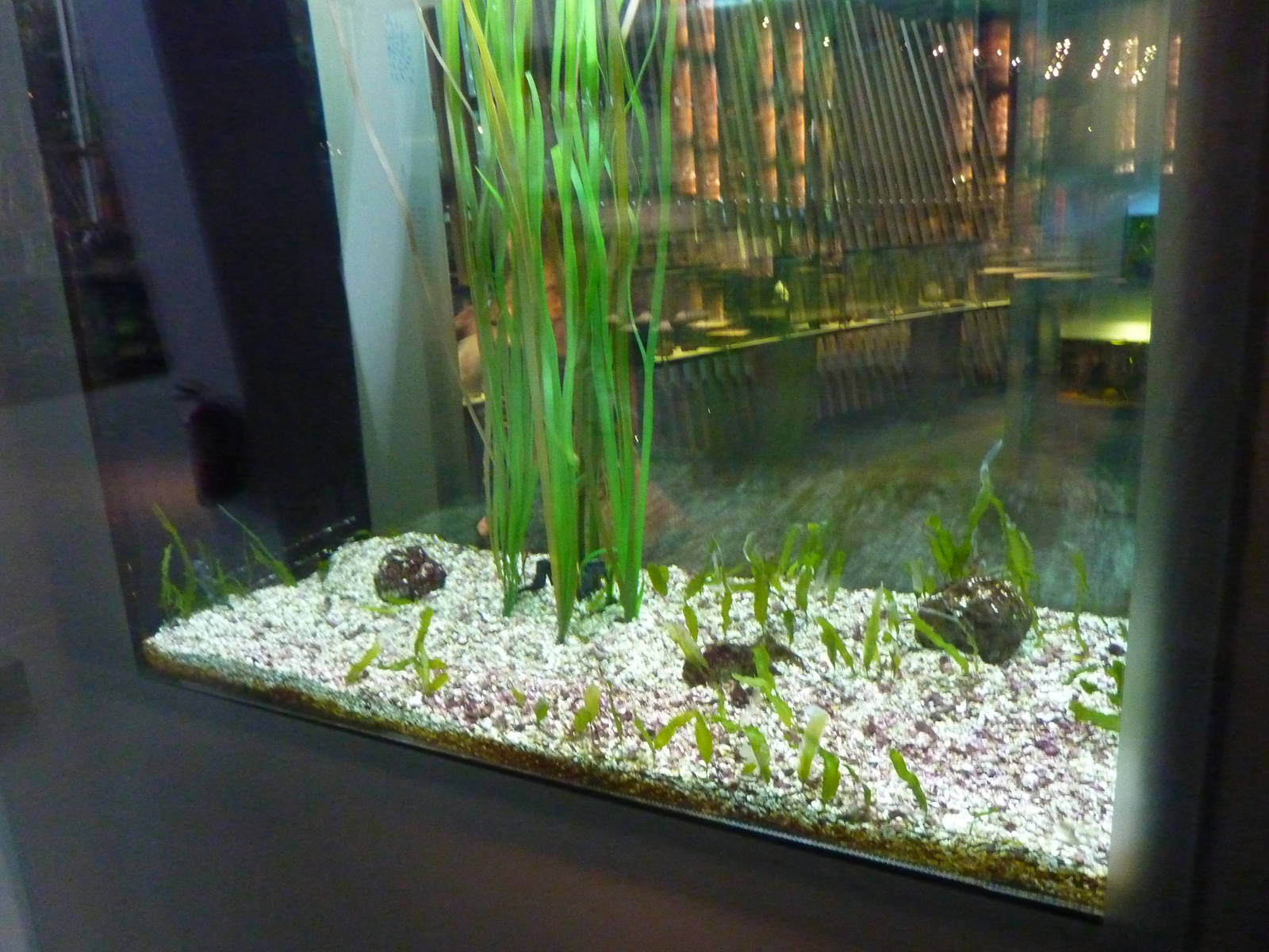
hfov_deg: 69.4
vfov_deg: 54.9
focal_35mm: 25
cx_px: 634
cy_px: 476
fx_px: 916
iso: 800
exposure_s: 1/20
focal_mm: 4.1
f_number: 3.3
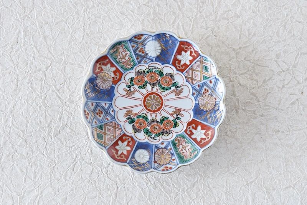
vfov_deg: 16.5
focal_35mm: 82
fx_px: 703
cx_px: 154
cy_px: 102
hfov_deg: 24.6
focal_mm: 55
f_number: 5.6
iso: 400
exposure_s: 1/6
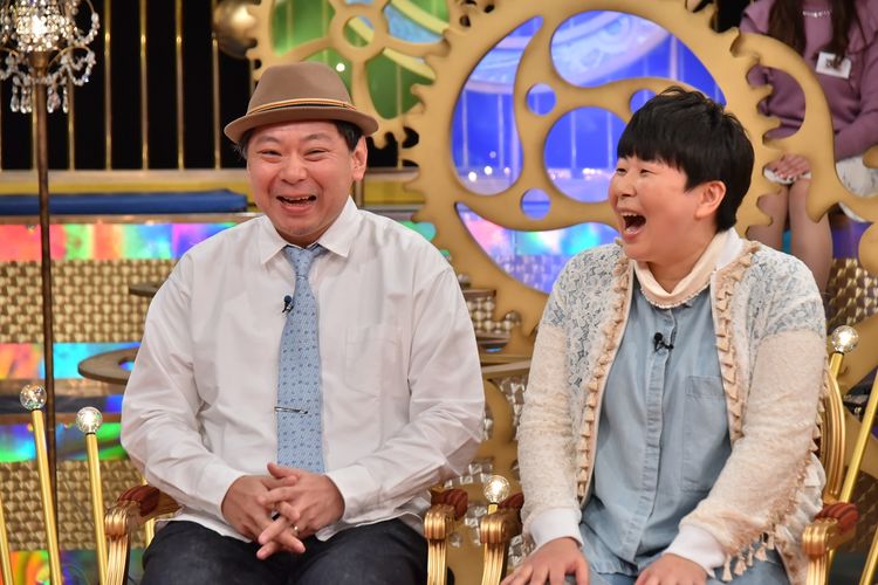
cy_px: 292
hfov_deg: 11.4
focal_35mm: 180
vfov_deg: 7.6
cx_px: 439
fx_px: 4390
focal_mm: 180
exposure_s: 1/200
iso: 1600
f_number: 8
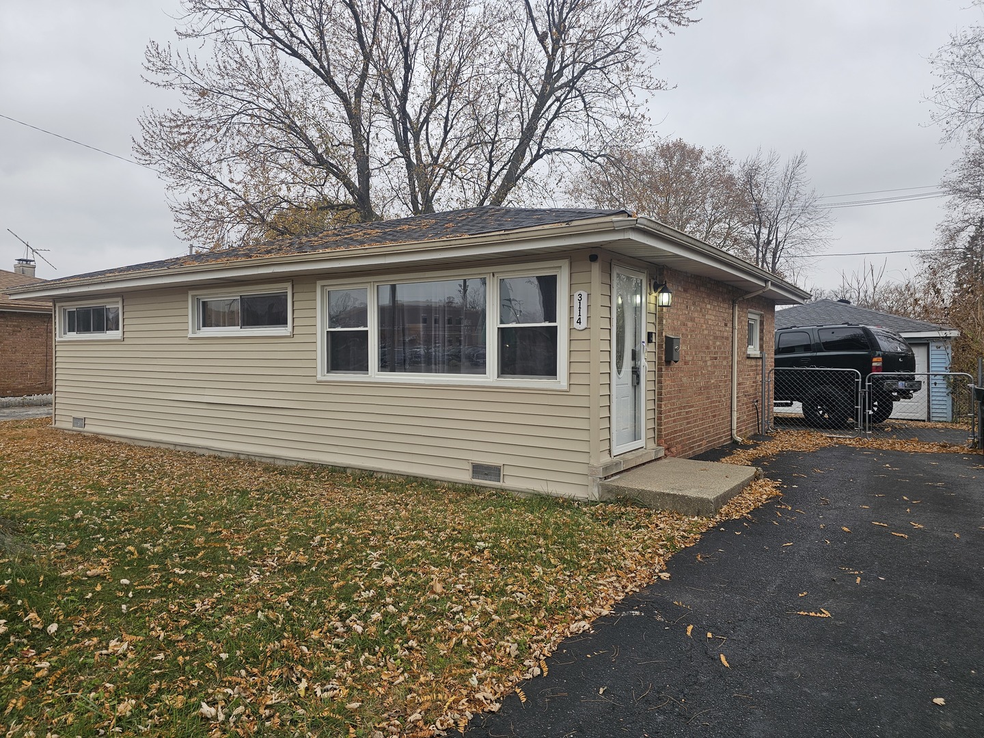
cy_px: 369
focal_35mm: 23
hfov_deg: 73.9
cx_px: 492
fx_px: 654
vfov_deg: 58.9
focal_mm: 6.3
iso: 12
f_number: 1.7
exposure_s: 1/180
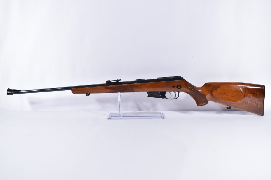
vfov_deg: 40.0
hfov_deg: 57.2
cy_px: 90
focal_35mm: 33
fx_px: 248
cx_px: 136
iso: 640
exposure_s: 1/50
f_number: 5
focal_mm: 22
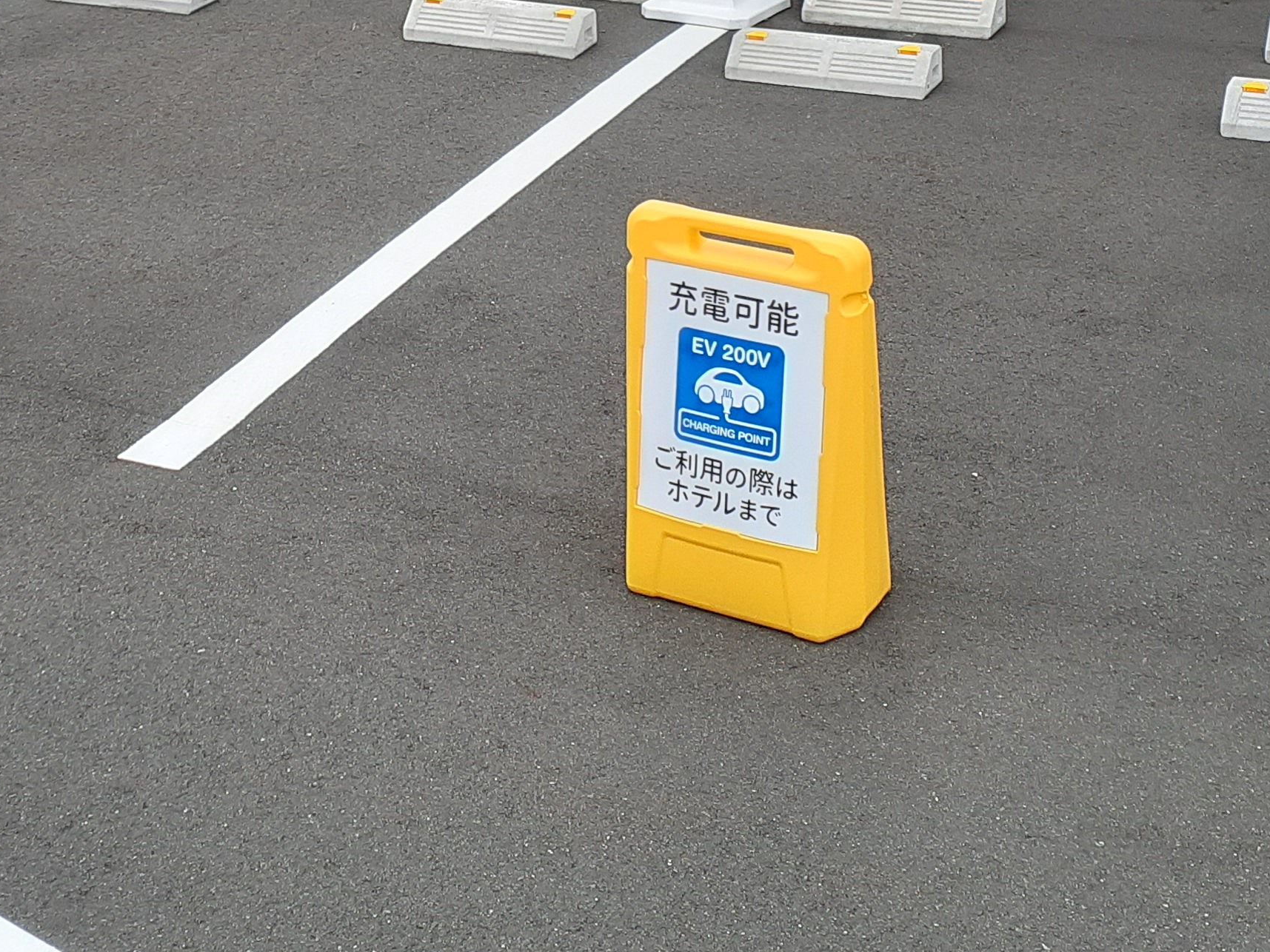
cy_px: -123
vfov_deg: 21.3
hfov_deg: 29.7
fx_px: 2385
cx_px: 478
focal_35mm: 65
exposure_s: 1/433
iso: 40
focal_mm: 3.6
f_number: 1.9
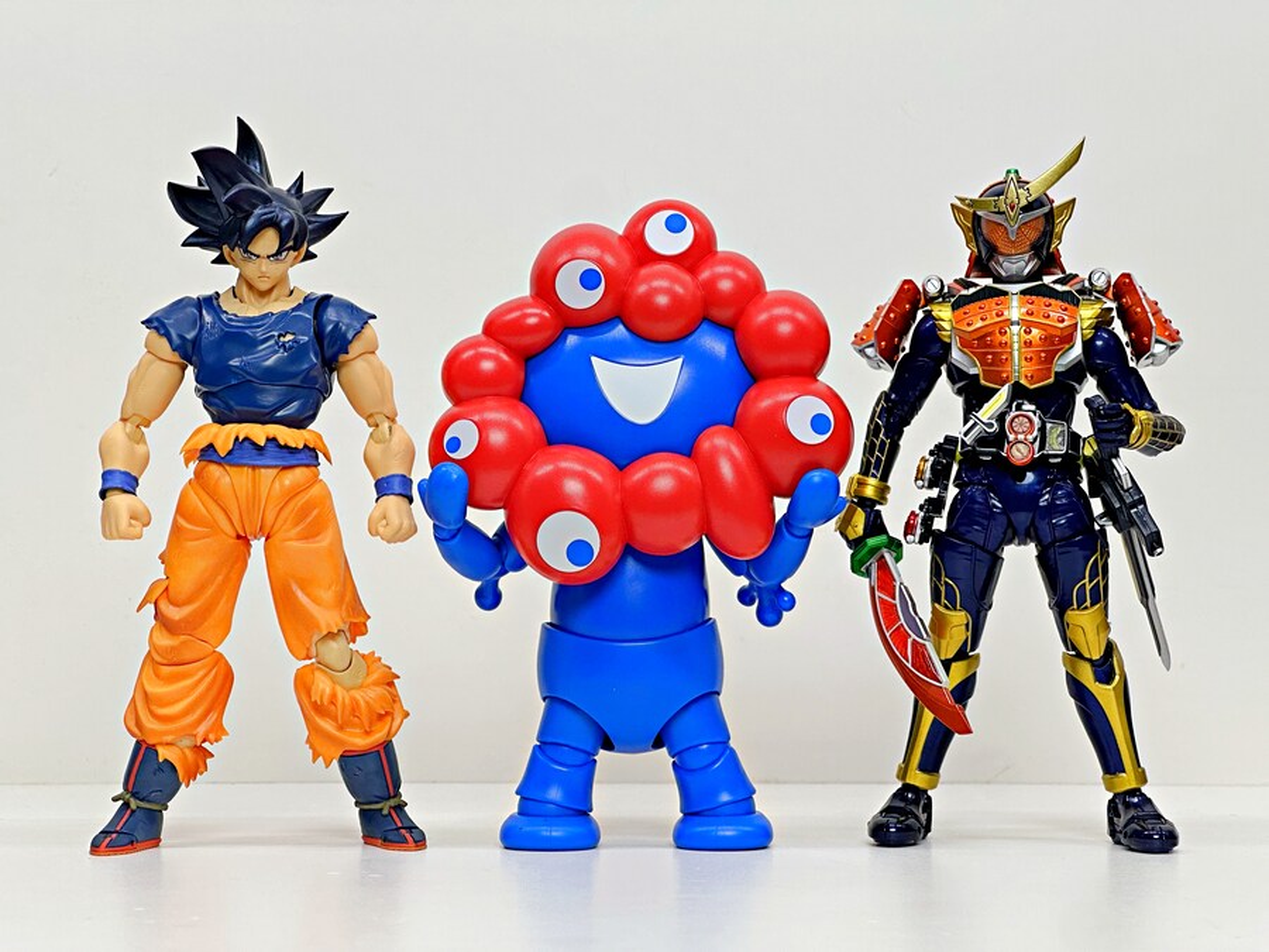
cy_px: 476
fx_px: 2823
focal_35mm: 77
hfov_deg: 25.3
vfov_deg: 19.1
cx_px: 634
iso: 80
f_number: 2.8
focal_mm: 9
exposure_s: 1/120
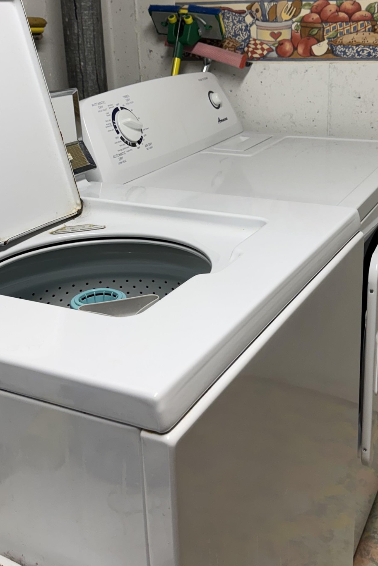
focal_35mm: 42
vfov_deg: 46.2
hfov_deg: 31.8
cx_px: 226
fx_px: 661
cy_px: 229
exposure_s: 1/120
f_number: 1.78
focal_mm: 6.76
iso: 125
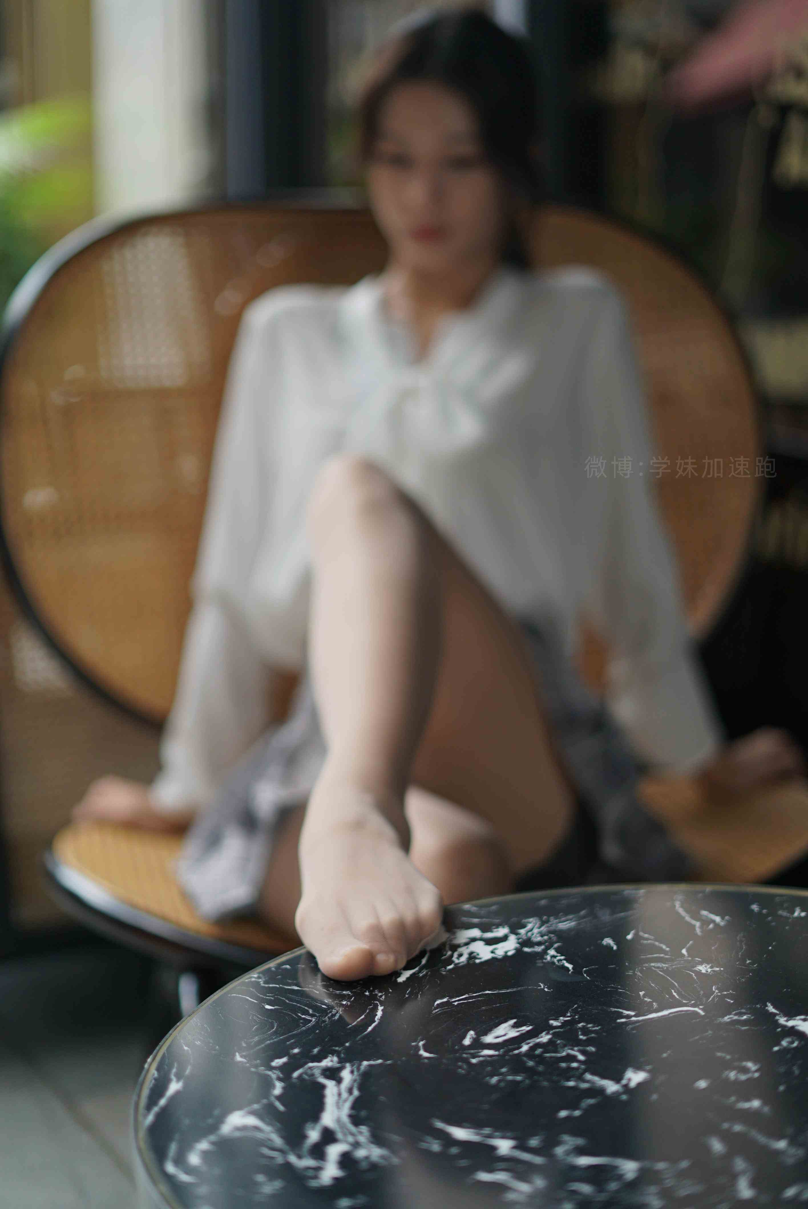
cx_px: 404
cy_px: 604
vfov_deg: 39.6
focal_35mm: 50
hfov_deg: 27.0
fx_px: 1681
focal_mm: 50
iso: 250
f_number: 1.8
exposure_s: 1/1600
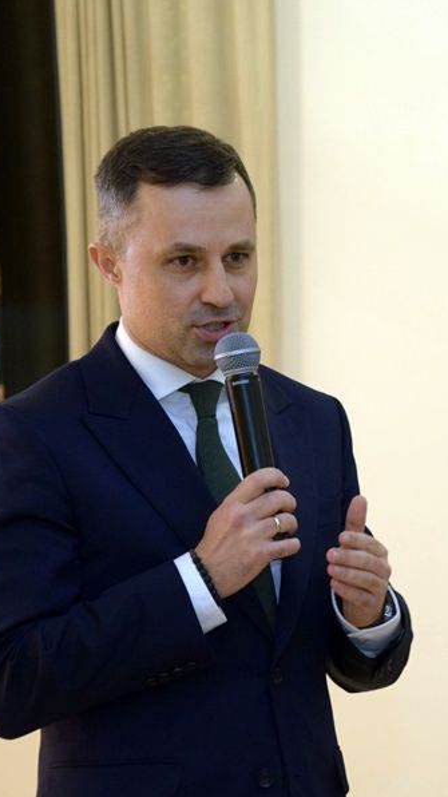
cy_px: 397
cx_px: 476
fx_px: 3508
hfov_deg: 7.3
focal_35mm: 166
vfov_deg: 13.0
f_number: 5.3
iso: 1600
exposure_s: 1/60
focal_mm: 70
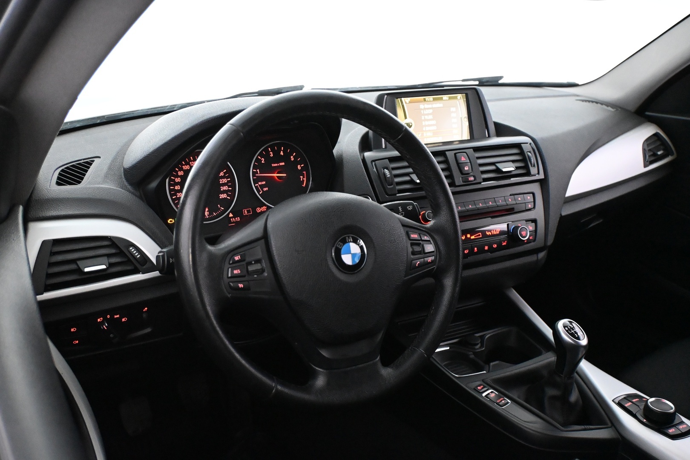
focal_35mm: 33
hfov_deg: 57.2
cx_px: 345
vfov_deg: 40.0
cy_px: 230
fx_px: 632
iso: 7200
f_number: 4
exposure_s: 1/60
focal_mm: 22
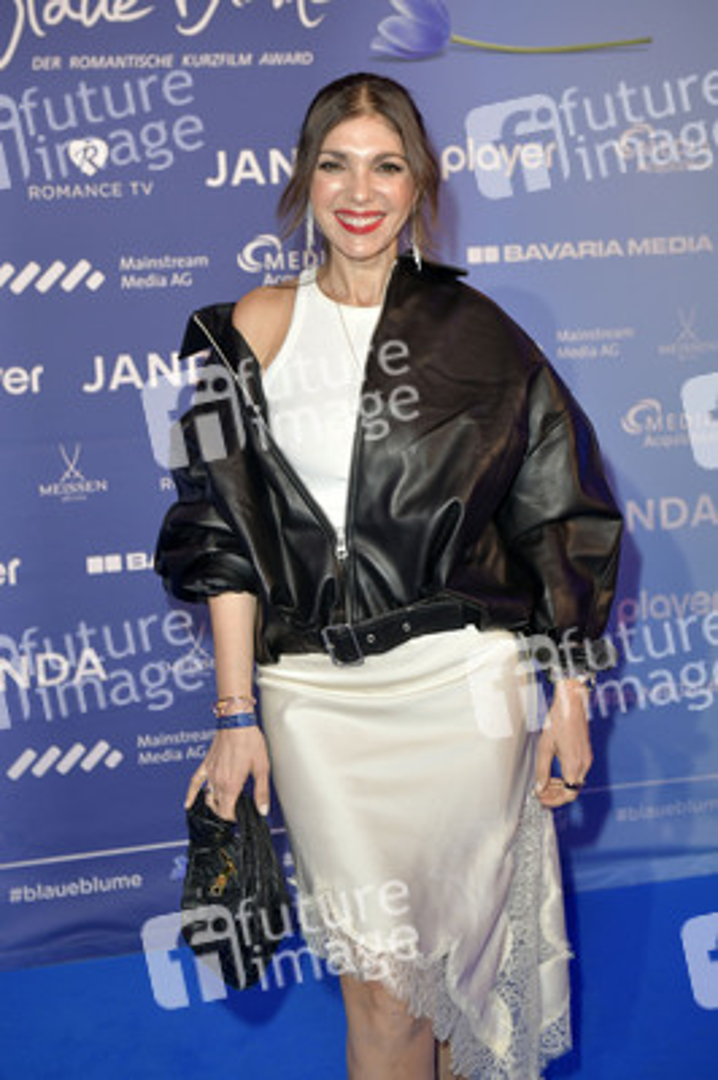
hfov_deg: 26.9
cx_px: 359
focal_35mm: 50
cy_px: 540
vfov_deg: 39.6
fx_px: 1498
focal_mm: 50
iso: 1250
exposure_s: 1/250
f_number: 5
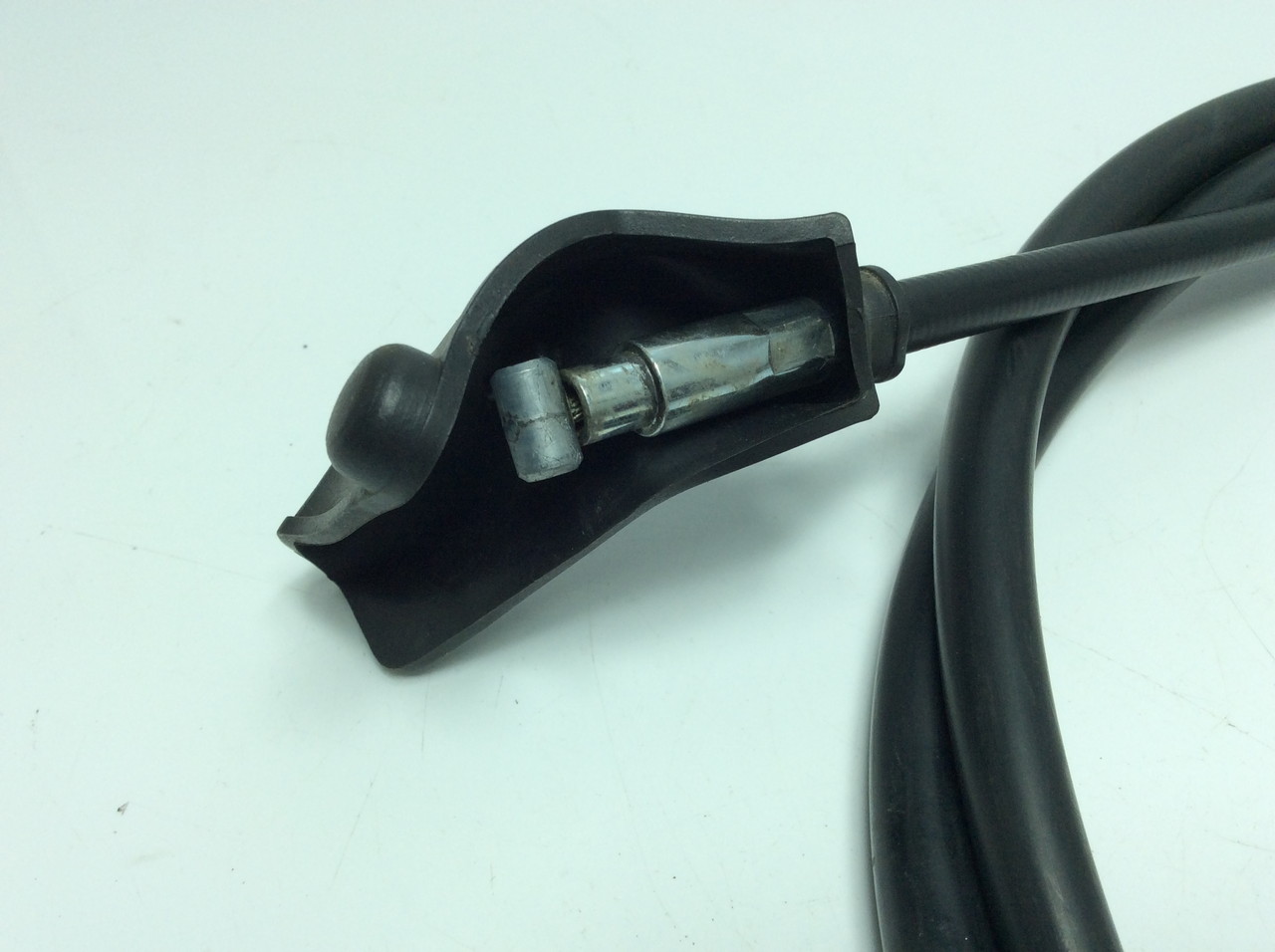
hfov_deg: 56.9
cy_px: 476
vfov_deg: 44.1
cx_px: 638
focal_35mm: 32
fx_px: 1177
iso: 32
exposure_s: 1/389
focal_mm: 3.3
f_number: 2.4
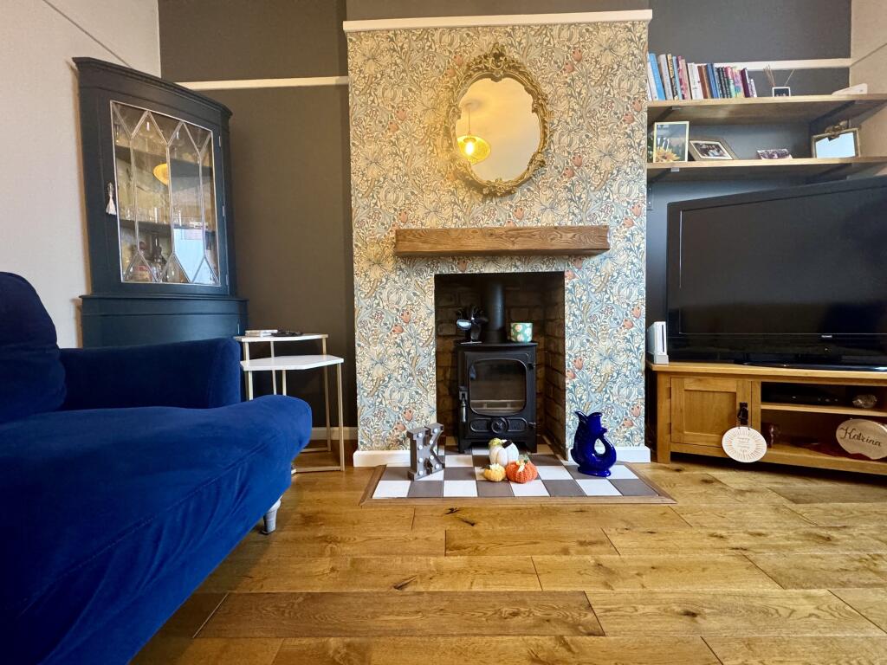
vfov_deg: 85.7
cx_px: 444
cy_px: 332
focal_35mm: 14
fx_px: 359
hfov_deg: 102.1
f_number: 2.2
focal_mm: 2.22
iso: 800
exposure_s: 1/50
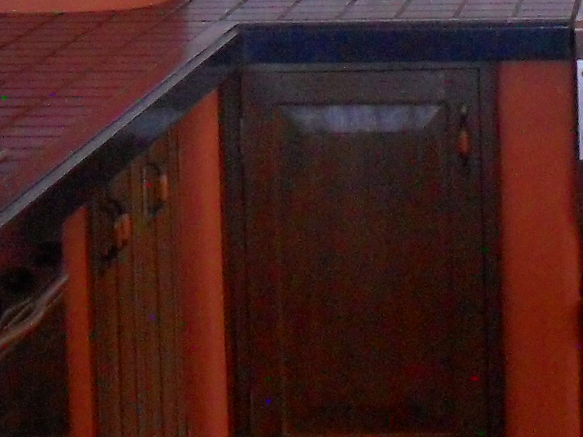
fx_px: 3266
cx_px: 505
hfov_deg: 10.2
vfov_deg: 7.5
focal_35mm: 194
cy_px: -185
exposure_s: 1/45
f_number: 3
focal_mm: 6.3
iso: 160
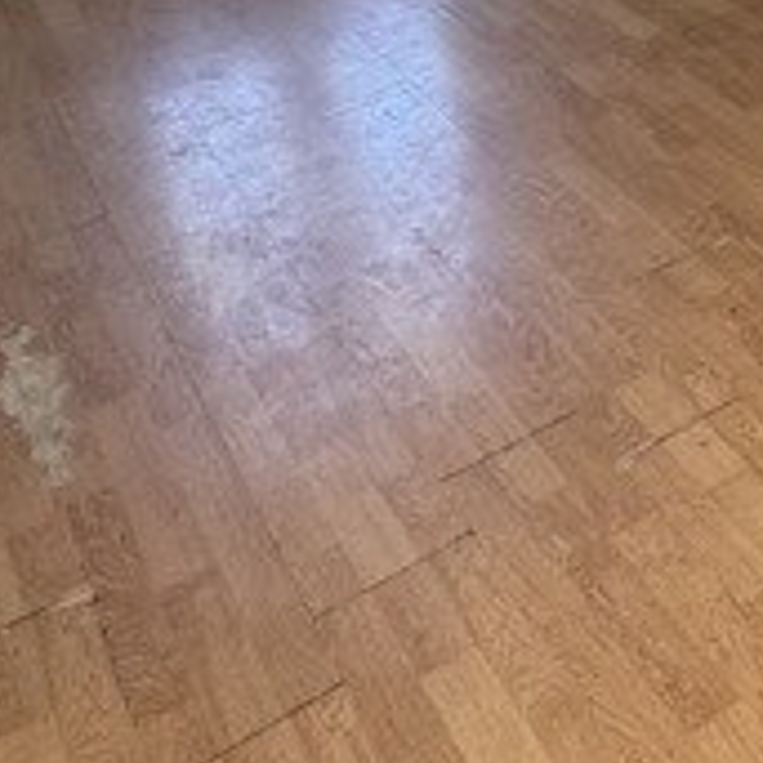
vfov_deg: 24.9
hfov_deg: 24.9
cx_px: 1040
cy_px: -277
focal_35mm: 58
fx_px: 1446
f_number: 2.2
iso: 200
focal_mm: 2.22
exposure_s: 1/99
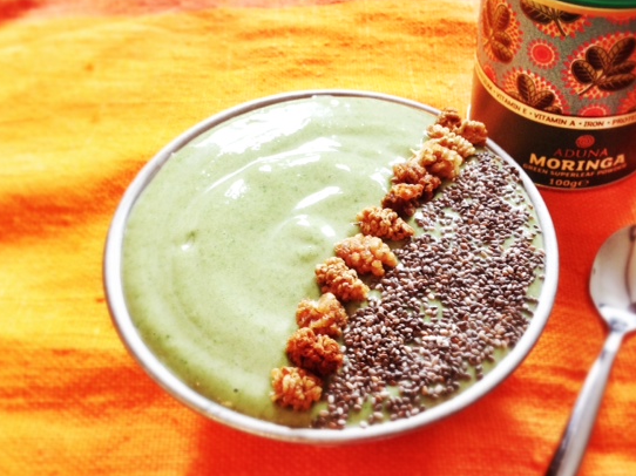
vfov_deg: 36.8
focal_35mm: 39
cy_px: 247
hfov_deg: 47.8
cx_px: 357
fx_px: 716
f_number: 2.4
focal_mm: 4.12
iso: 125
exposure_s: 1/20
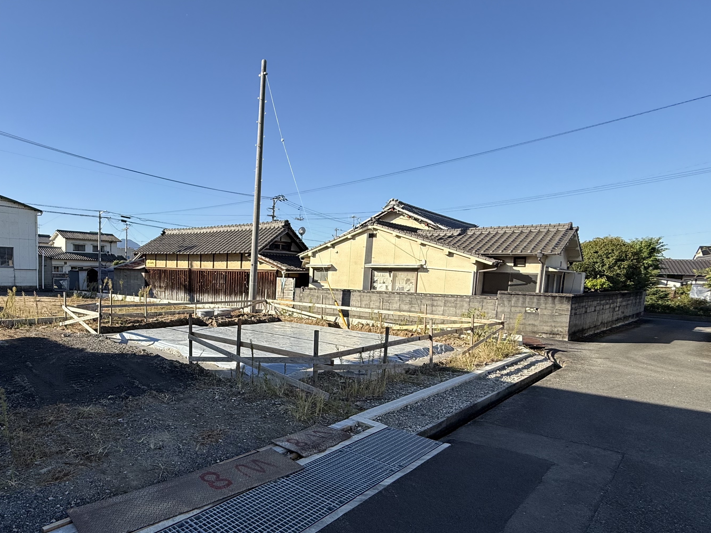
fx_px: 431
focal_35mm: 21
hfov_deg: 75.8
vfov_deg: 62.9
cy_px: 316
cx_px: 221
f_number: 2.2
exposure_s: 1/1464
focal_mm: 2.22
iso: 50
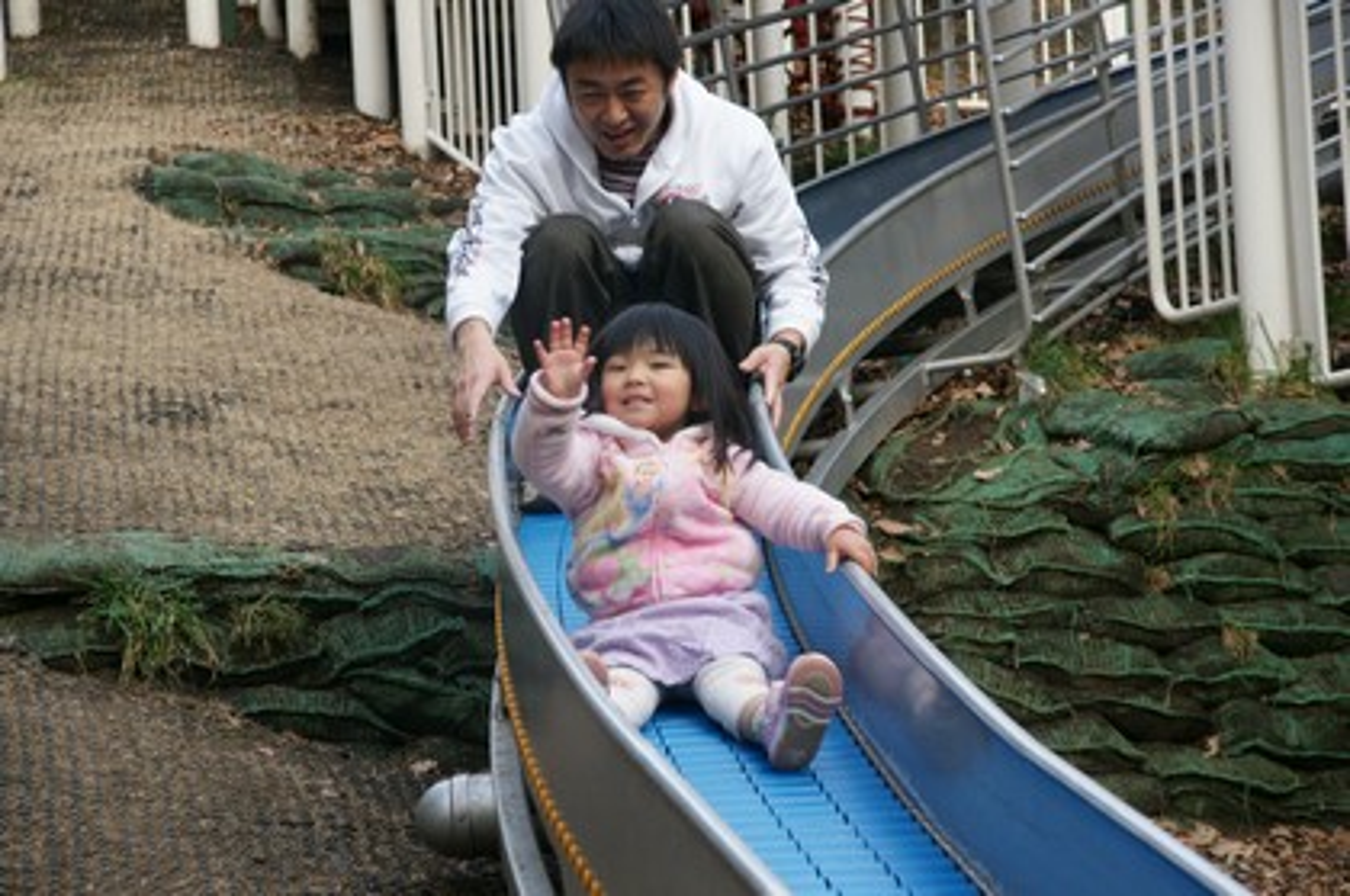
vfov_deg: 15.2
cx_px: 675
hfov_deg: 22.6
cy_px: 448
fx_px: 3371
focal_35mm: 90
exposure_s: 1/200
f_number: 5.6
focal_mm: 60
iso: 800
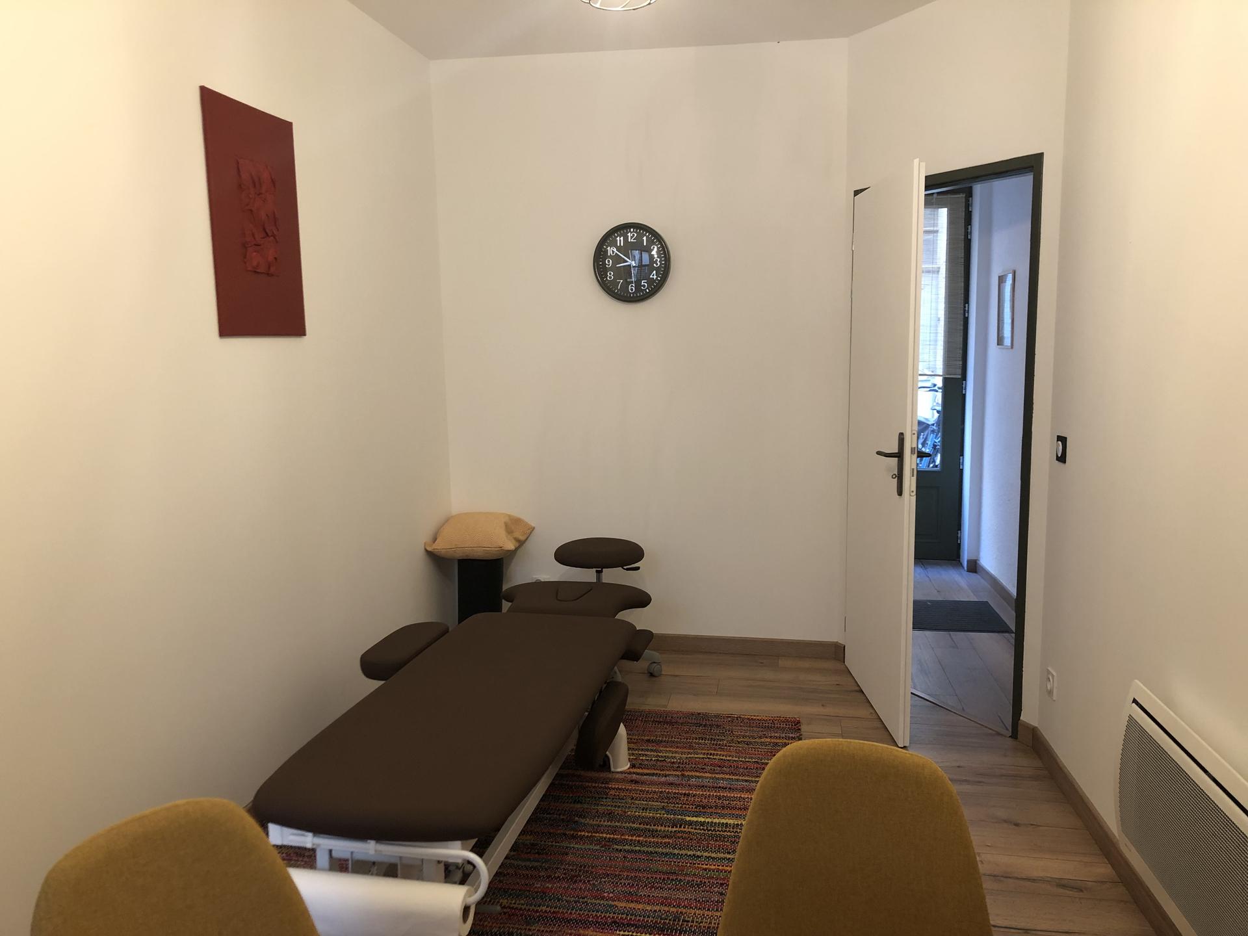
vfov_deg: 49.7
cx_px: 624
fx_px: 1009
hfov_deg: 63.4
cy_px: 468
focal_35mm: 28
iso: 40
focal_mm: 4
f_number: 1.8
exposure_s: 1/20
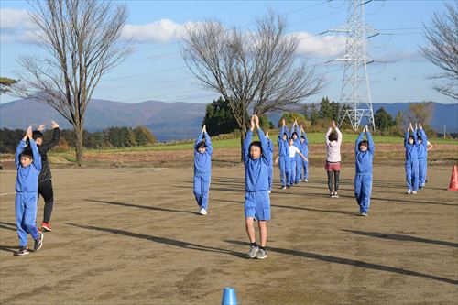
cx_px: 229
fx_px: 916
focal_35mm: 72
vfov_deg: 18.9
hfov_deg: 28.1
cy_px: 152
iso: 4000
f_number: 13
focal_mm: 48
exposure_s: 1/4000
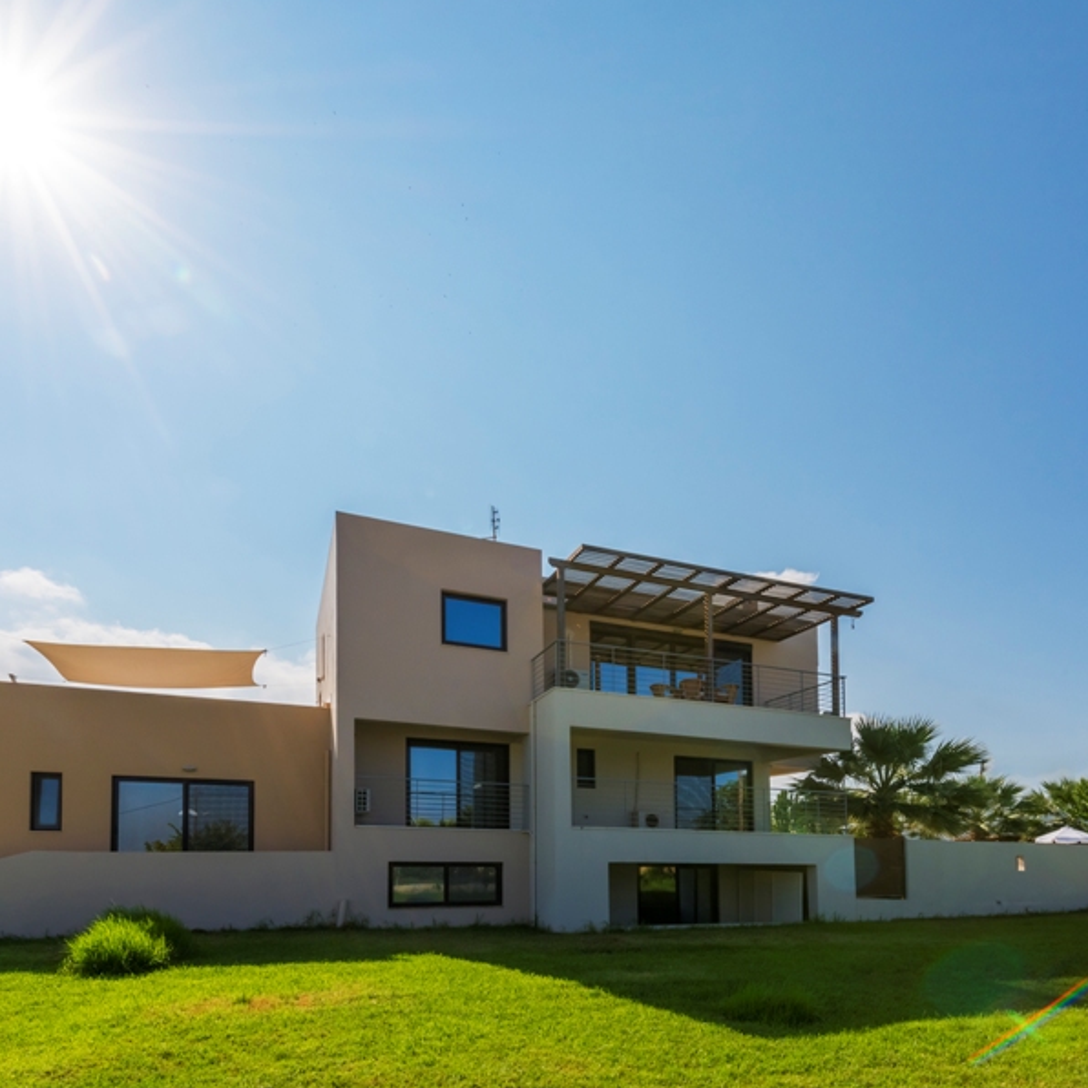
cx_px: 626
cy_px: 548
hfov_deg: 80.2
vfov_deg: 80.7
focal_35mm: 18
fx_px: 640
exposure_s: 1/320
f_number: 20
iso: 200
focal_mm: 14
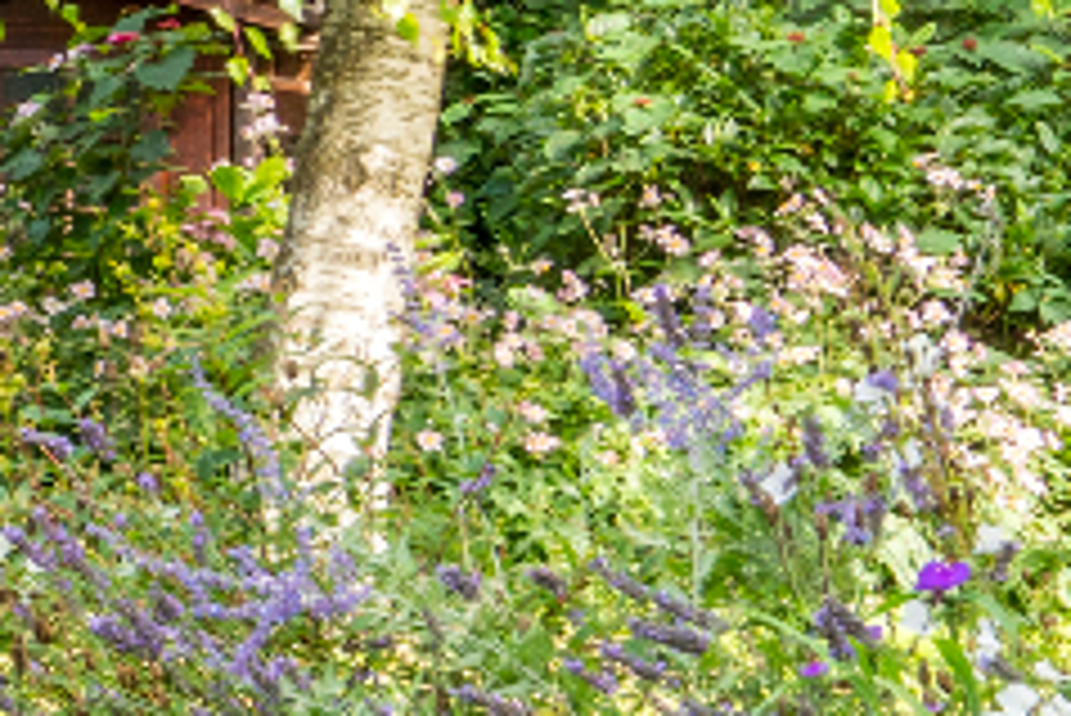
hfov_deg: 14.9
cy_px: 36
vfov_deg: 12.5
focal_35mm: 109
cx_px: -1143
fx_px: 3245
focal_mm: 16
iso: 100
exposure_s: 1/60
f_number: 11
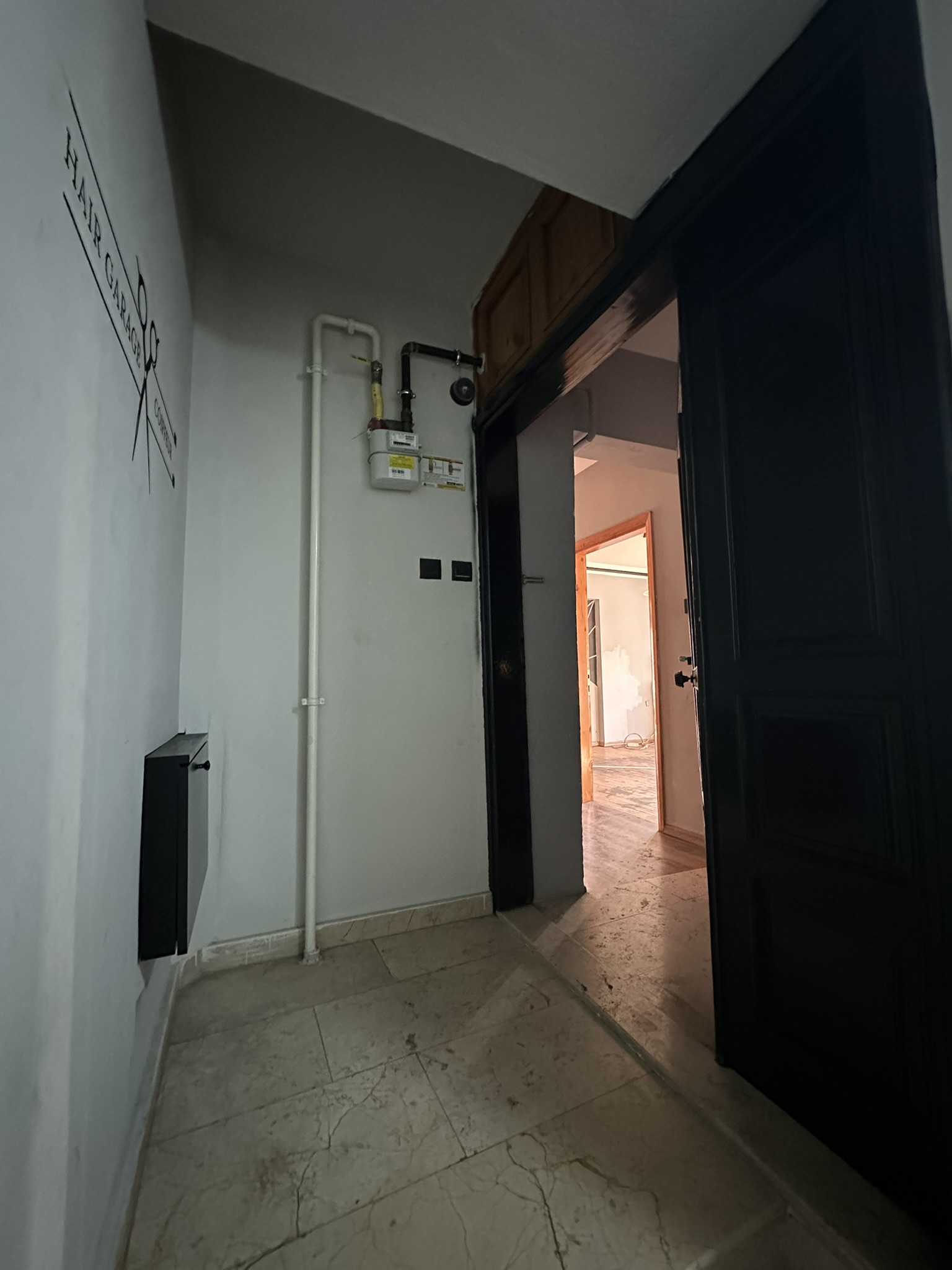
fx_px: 513
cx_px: 476
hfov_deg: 85.7
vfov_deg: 102.1
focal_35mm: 14
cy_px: 635
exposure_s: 1/34
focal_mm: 2.22
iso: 1000
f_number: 2.2
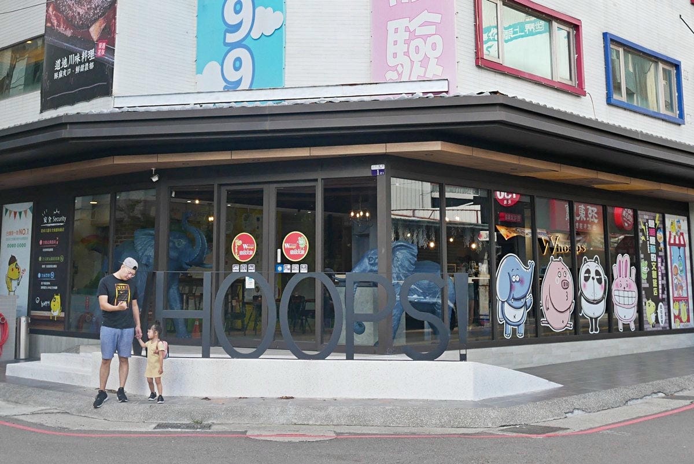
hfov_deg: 63.6
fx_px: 559
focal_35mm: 29
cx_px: 347
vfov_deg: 45.0
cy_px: 232
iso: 200
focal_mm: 14
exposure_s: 1/200
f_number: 5.6
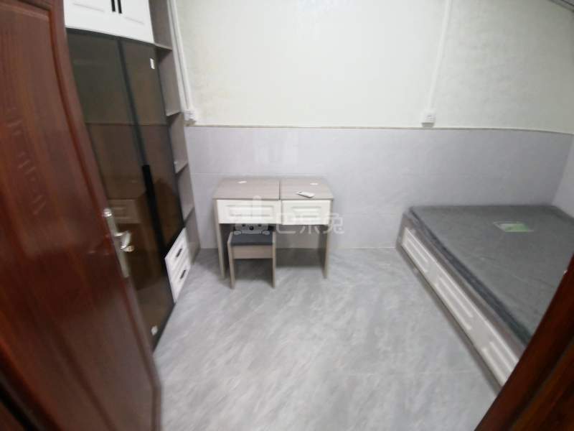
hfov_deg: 91.0
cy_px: 216
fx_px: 282
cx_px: 287
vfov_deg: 74.7
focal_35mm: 17
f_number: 2.2
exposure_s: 1/25
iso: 500
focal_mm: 2.26
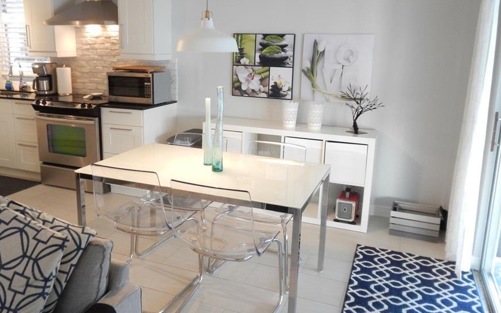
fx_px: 423
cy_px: 140
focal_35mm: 31
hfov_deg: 61.1
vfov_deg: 40.6
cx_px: 221
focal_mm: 4.5
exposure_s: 1/25
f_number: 3.2
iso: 400
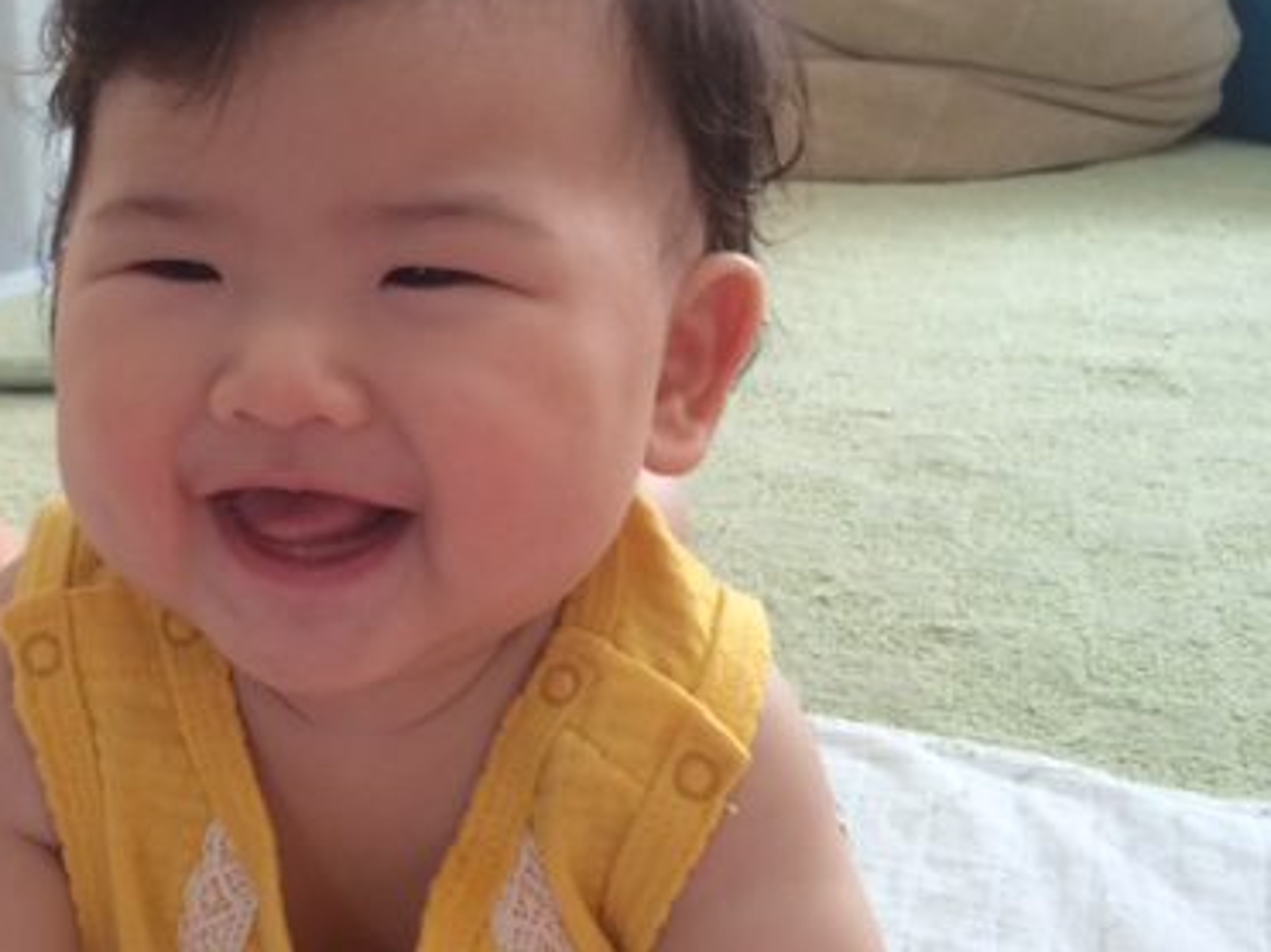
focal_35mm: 50
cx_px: 288
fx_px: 1835
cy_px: 298
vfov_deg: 28.8
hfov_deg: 37.1
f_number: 2.2
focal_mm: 4.15
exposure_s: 1/30
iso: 50
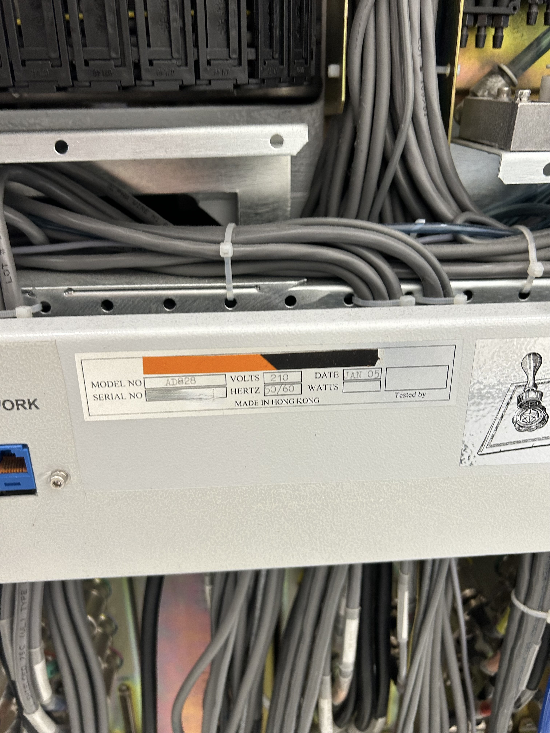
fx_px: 551
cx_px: 275
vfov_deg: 67.3
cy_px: 366
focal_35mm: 26
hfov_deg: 53.1
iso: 160
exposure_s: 1/60
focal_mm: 5.7
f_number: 1.5
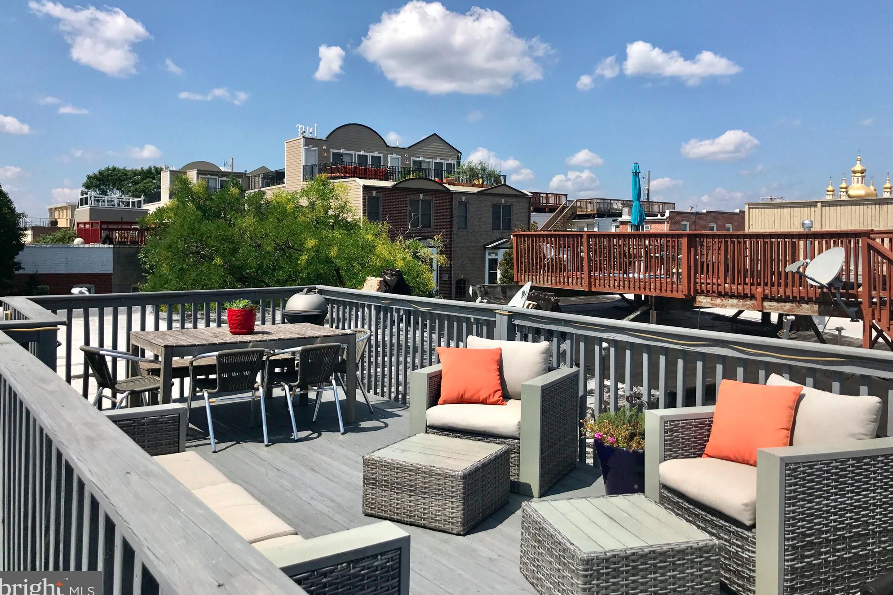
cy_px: 263
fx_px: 744
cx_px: 450
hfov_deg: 61.9
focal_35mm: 30
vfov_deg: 43.5
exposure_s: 1/2907
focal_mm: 3.99
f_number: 1.8
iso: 20
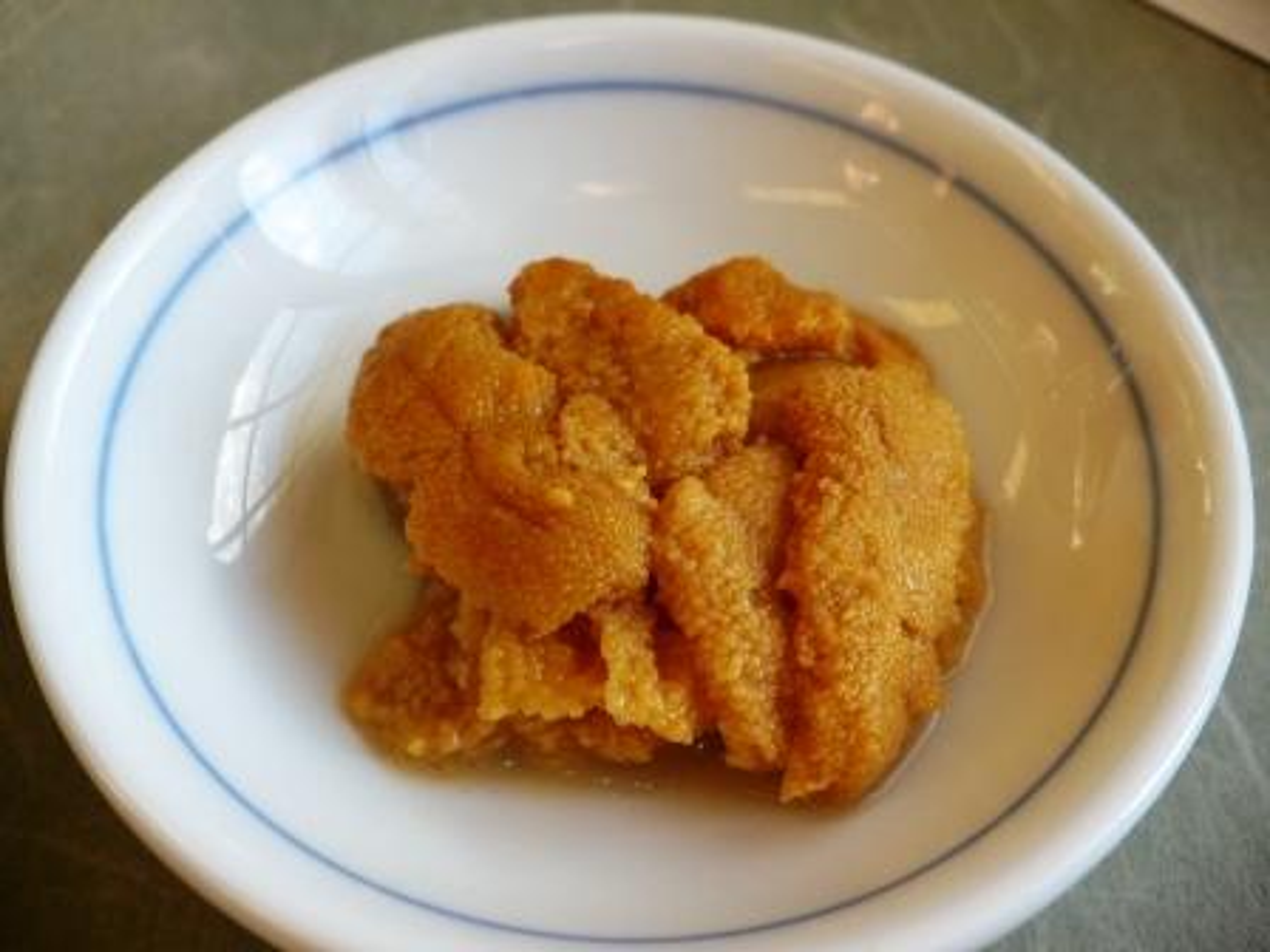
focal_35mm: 37
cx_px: 635
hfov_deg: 50.1
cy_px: 476
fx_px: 1357
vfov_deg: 38.7
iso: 100
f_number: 2.8
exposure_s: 1/100
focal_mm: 6.1
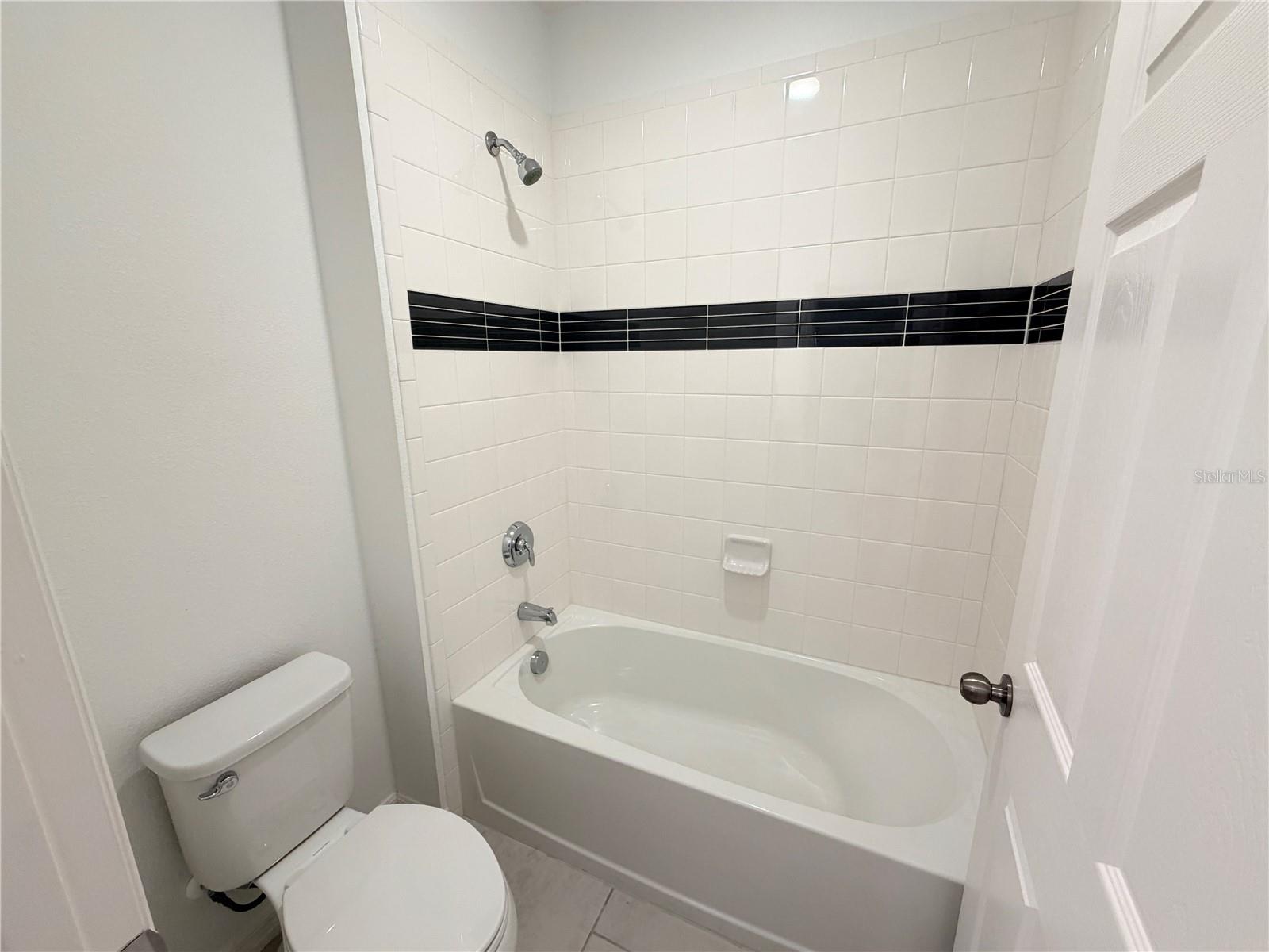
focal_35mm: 14
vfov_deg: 85.7
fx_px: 513
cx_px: 634
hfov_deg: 102.1
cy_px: 476
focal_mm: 2.22
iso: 250
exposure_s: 1/120
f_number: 2.2
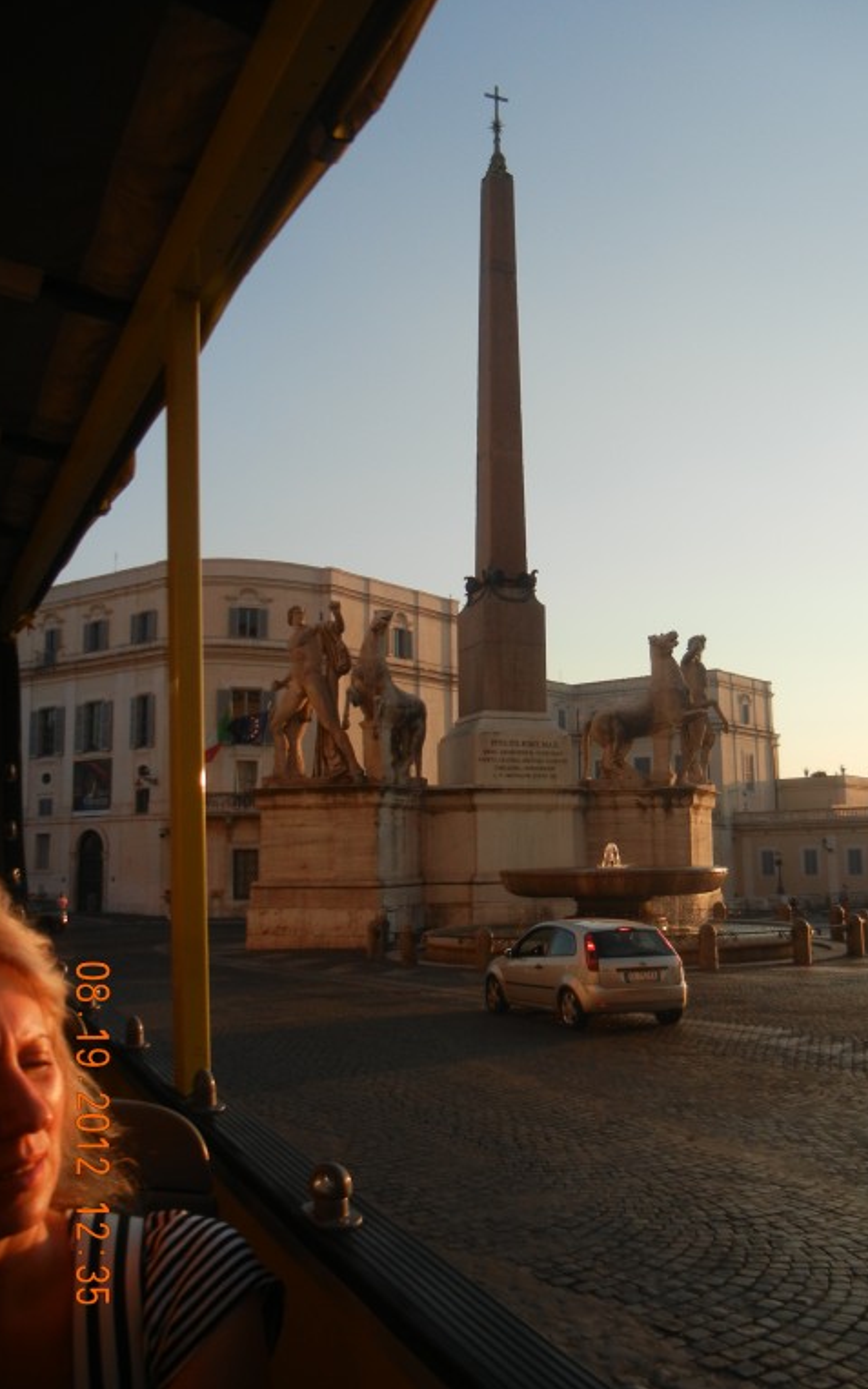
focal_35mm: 32
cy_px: 692
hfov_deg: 39.3
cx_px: 508
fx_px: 1211
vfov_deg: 59.6
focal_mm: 5.4
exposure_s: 1/697
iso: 160
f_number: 3.5
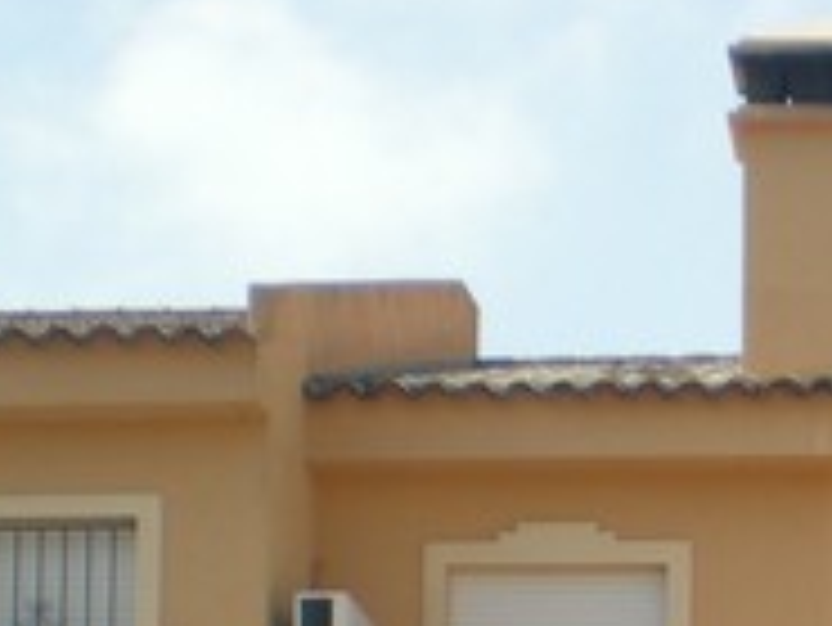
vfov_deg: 8.6
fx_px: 3944
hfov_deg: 11.4
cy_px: 1247
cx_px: 1376
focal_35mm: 164
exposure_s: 1/244
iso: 50
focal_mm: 6.3
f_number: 4.6
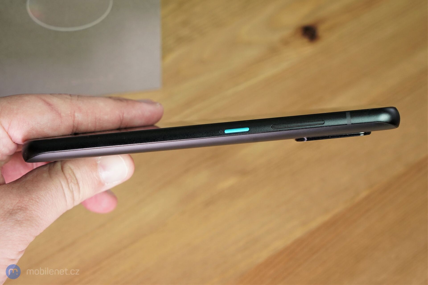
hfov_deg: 31.0
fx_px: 773
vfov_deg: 20.9
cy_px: 142
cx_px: 214
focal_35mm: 65
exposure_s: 1/200
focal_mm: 65
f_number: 8
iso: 3200
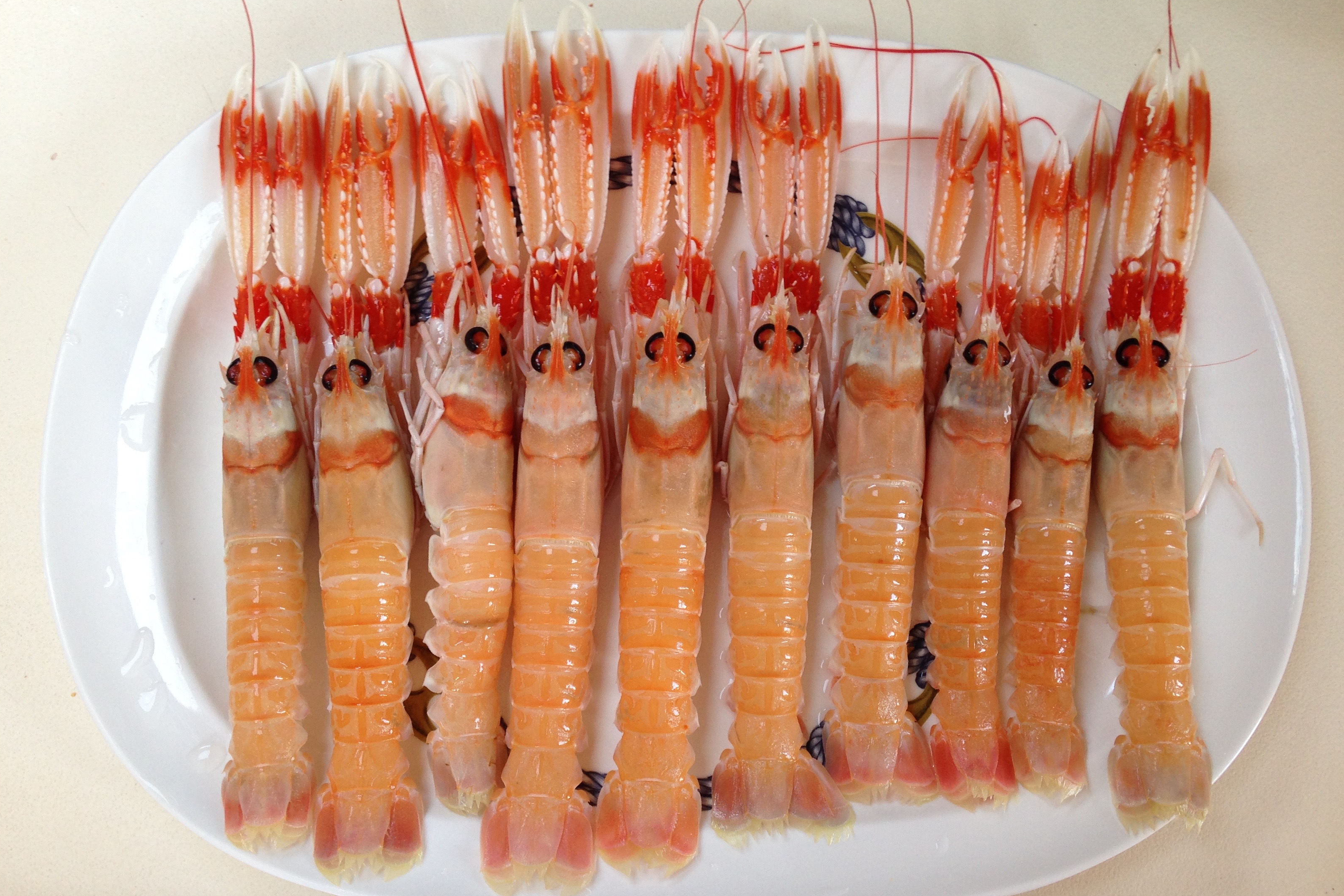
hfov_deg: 54.4
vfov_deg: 37.9
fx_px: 1307
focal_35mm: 35
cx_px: 680
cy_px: 455
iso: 50
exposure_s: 1/30
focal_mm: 4.12
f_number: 2.4
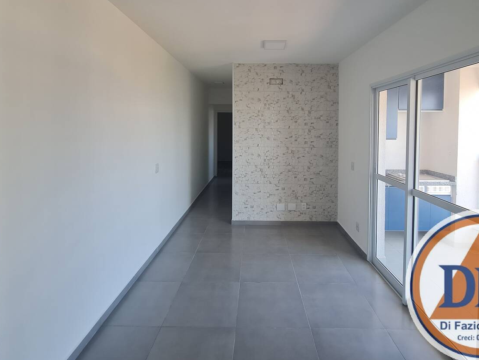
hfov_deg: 90.9
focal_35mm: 17
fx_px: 235
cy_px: 133
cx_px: 253
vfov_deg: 73.4
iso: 100
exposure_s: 1/120
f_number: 2.2
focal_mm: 2.2
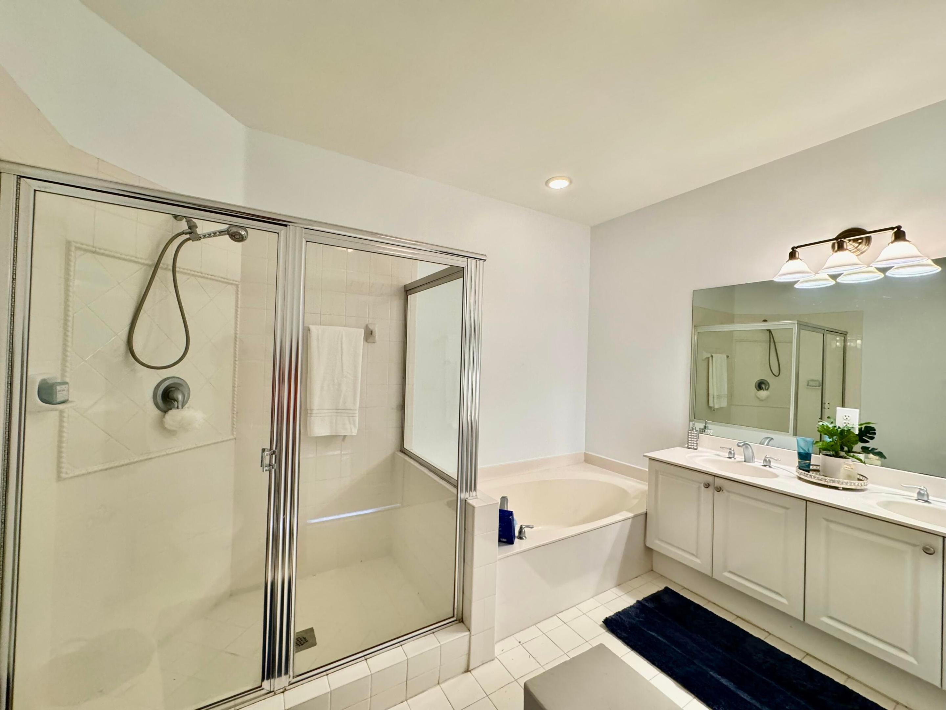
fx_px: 383
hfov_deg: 102.1
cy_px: 355
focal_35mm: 14
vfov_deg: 85.7
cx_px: 473
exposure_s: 1/60
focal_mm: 2.22
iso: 320
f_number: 2.2
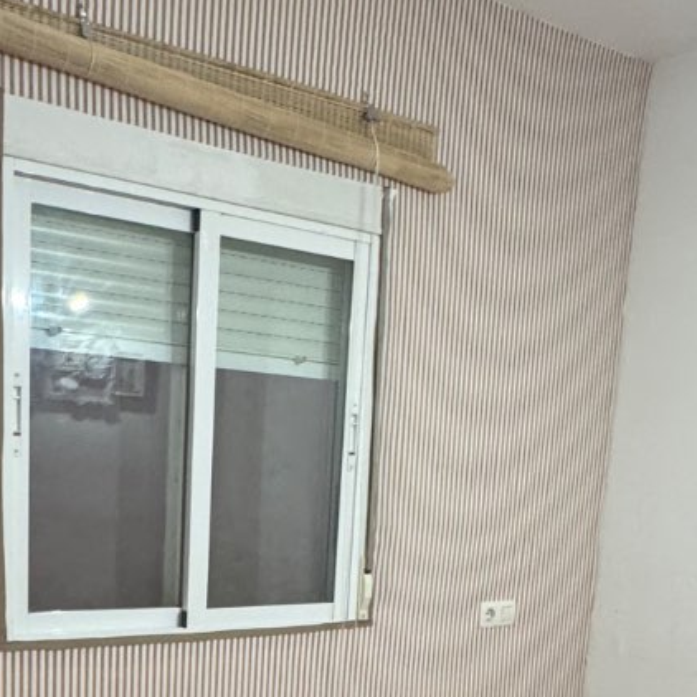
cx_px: 292
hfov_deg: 38.2
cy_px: 641
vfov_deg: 35.8
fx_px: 1002
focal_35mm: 44
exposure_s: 1/50
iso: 400
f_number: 2.2
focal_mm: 2.22
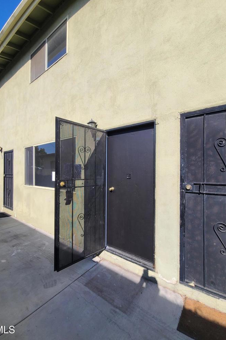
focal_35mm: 14
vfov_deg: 104.3
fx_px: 132
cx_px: 111
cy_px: 170
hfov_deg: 81.2
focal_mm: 2.2
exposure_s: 1/1357
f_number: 2.2
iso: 50
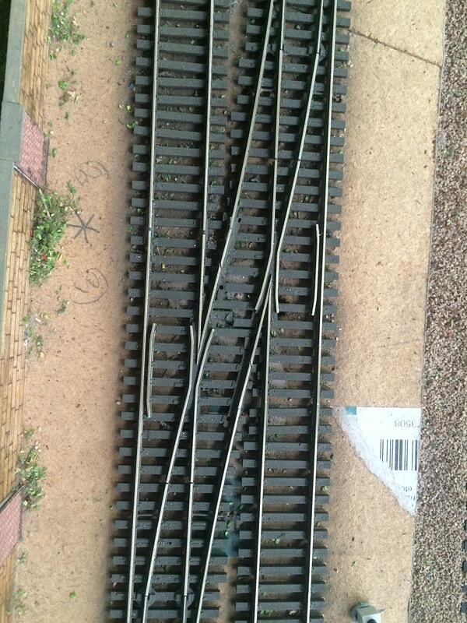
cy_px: 312
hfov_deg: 48.2
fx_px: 522
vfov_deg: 61.7
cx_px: 234
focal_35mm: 29
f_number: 2.2
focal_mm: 4.15
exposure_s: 1/30
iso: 320
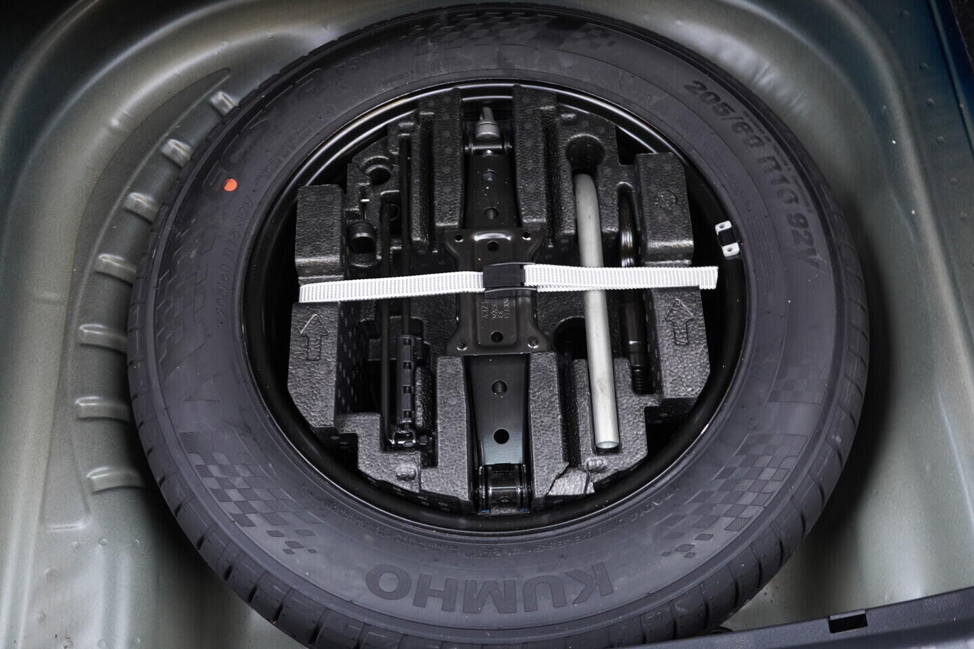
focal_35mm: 36
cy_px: 324
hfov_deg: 53.1
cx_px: 487
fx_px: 974
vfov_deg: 36.9
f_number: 2.8
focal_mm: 24
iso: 400
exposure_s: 1/40
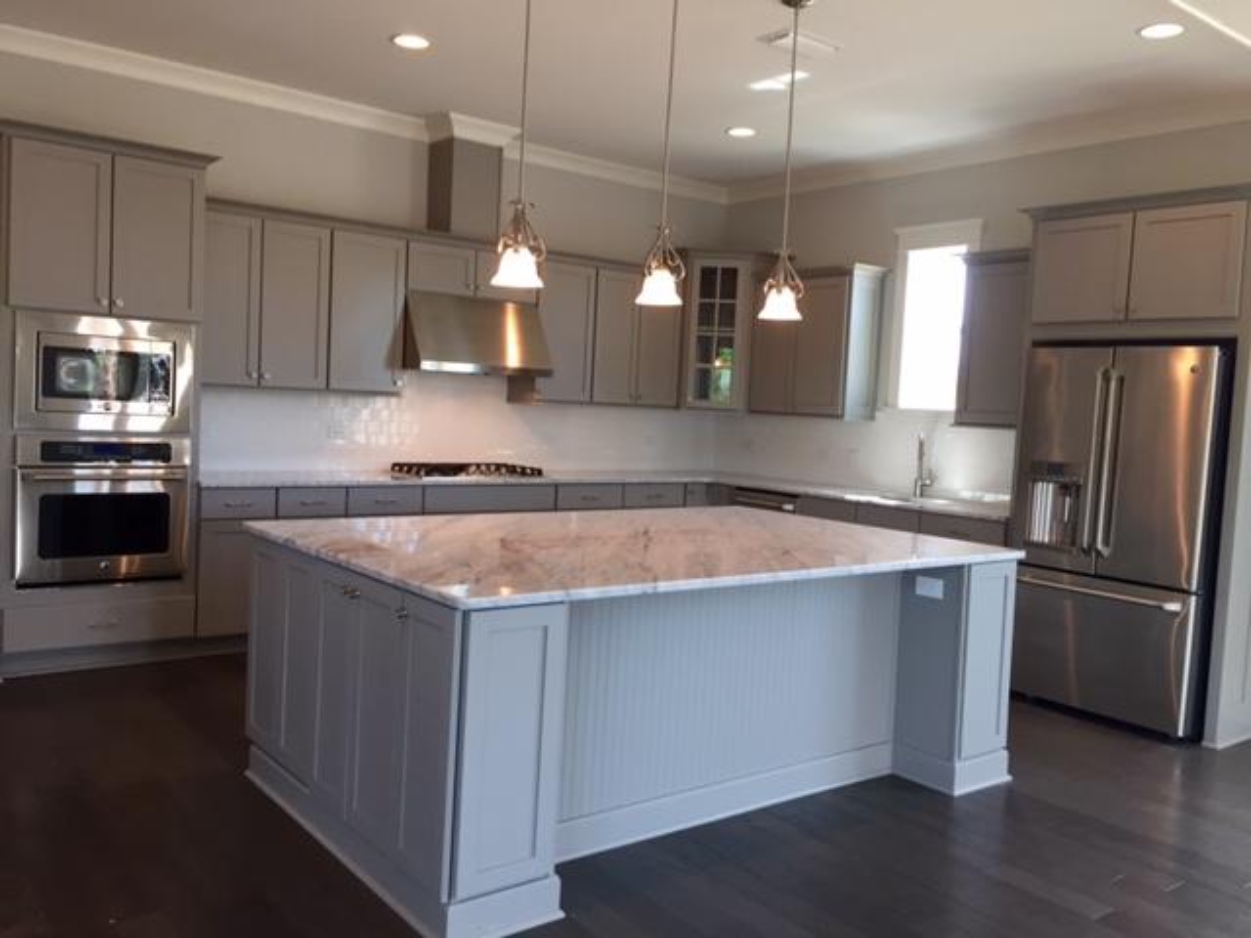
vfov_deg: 48.2
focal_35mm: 29
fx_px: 1048
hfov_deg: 61.7
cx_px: 626
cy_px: 469
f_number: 2.2
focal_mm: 4.15
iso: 40
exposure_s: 1/40
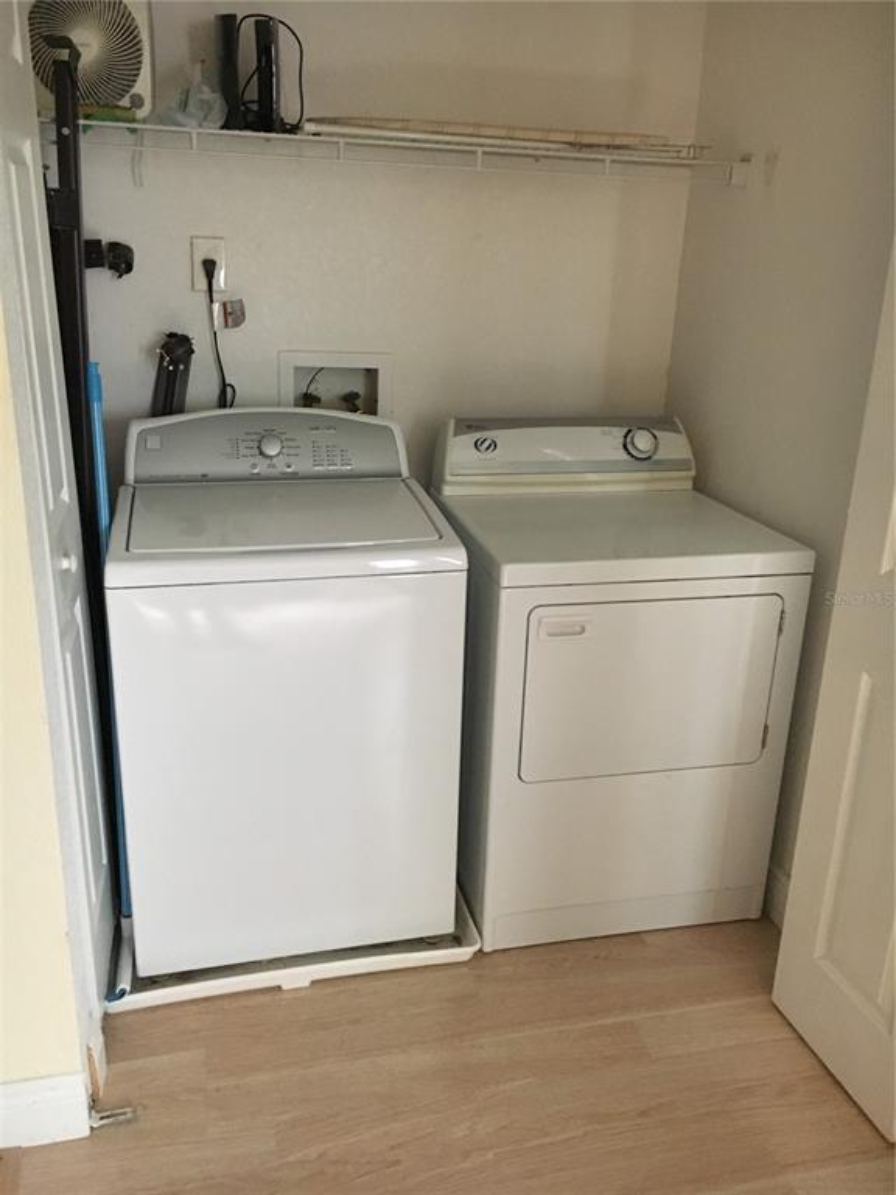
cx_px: 448
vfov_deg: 61.7
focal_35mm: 29
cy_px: 598
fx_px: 1001
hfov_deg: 48.2
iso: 250
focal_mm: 4.15
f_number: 2.2
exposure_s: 1/15
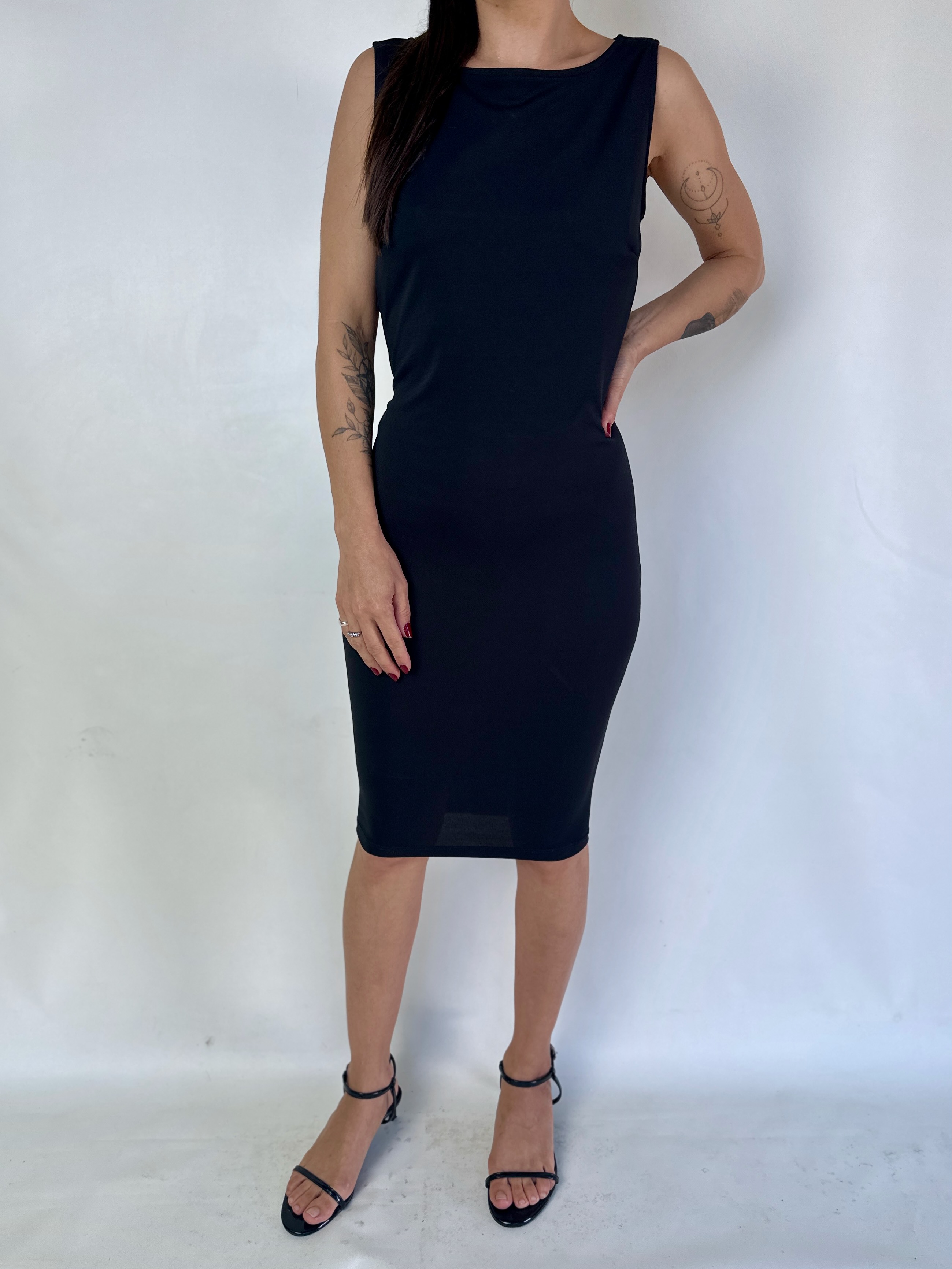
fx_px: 880
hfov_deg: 56.8
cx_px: 476
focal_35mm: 24
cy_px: 634
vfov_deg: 71.6
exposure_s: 1/355
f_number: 1.78
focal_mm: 6.86
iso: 80
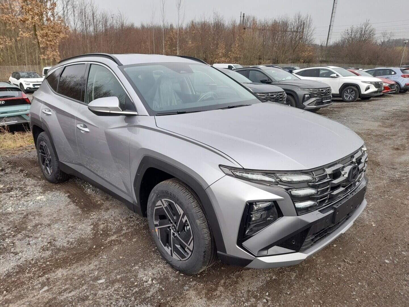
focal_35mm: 25
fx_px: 295
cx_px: 204
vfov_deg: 54.9
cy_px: 154
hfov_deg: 69.4
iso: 20
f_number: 2
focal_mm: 4.6
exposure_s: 1/242
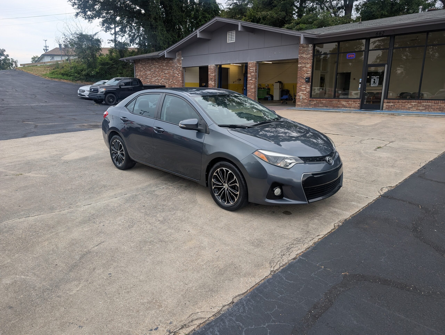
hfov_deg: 71.5
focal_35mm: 24
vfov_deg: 56.9
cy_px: 168
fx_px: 309
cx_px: 222
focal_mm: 6.9
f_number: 1.68
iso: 18
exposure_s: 1/197
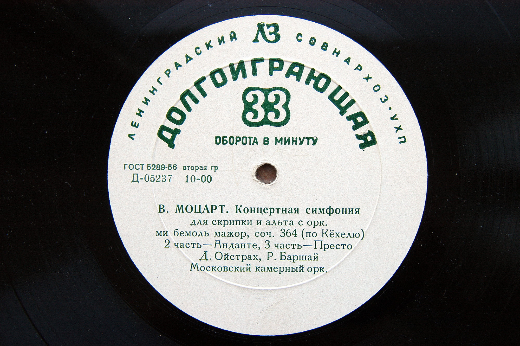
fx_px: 758
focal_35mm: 52
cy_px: 173
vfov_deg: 25.7
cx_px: 260
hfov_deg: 37.9
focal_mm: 35
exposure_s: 1/125
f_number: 5.6
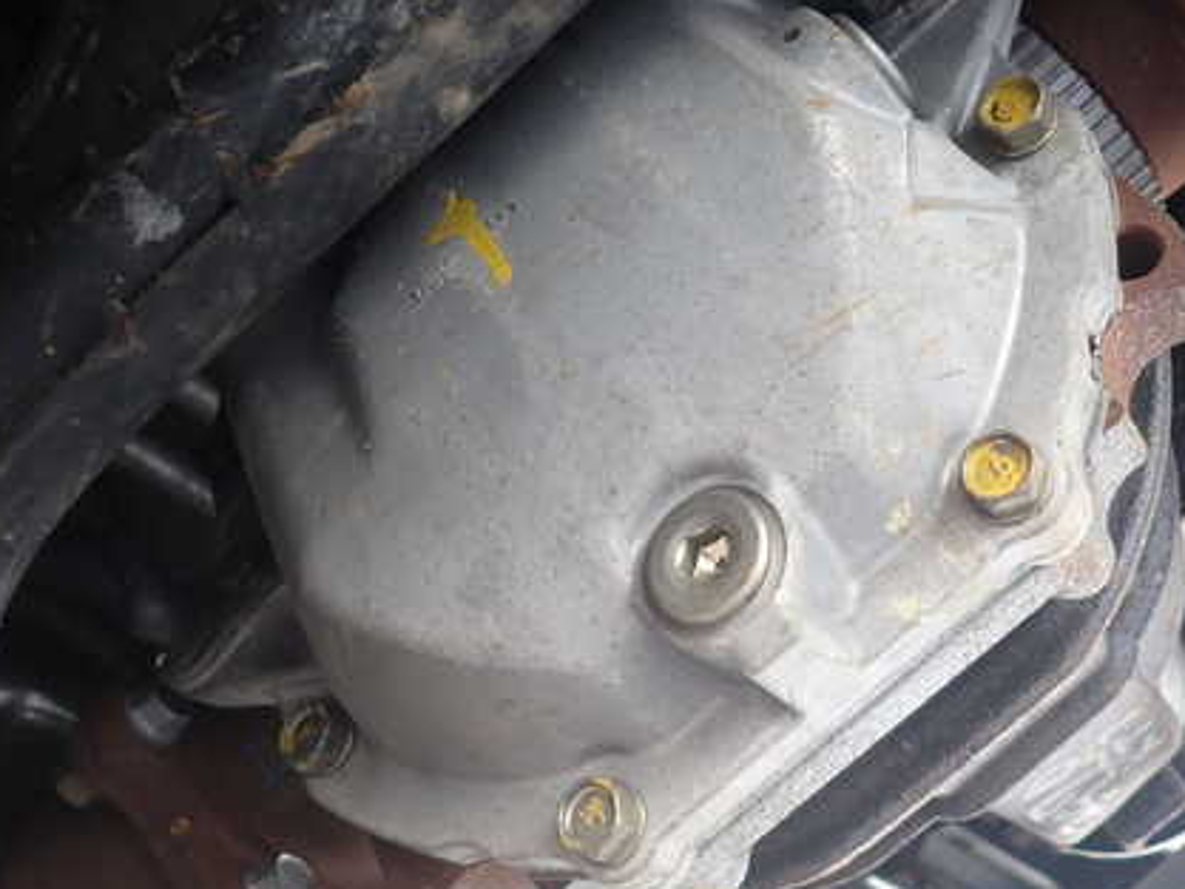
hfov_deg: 51.2
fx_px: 1233
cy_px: 383
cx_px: 682
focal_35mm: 36
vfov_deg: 39.6
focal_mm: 4.5
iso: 200
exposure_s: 1/50
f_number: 2
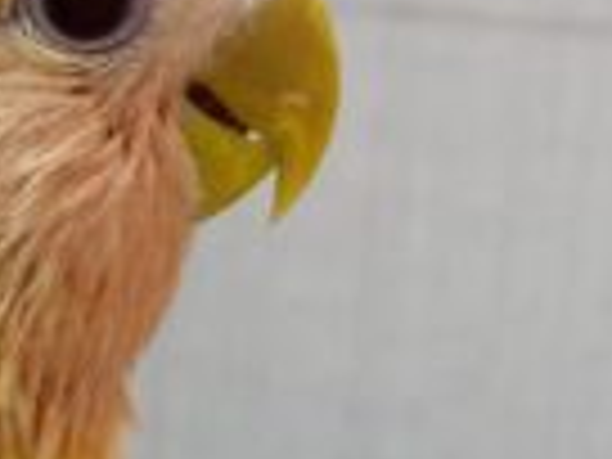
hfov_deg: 15.0
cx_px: -396
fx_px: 2086
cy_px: 432
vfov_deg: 12.4
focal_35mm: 118
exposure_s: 1/100
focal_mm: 4.25
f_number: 1.8
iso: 80
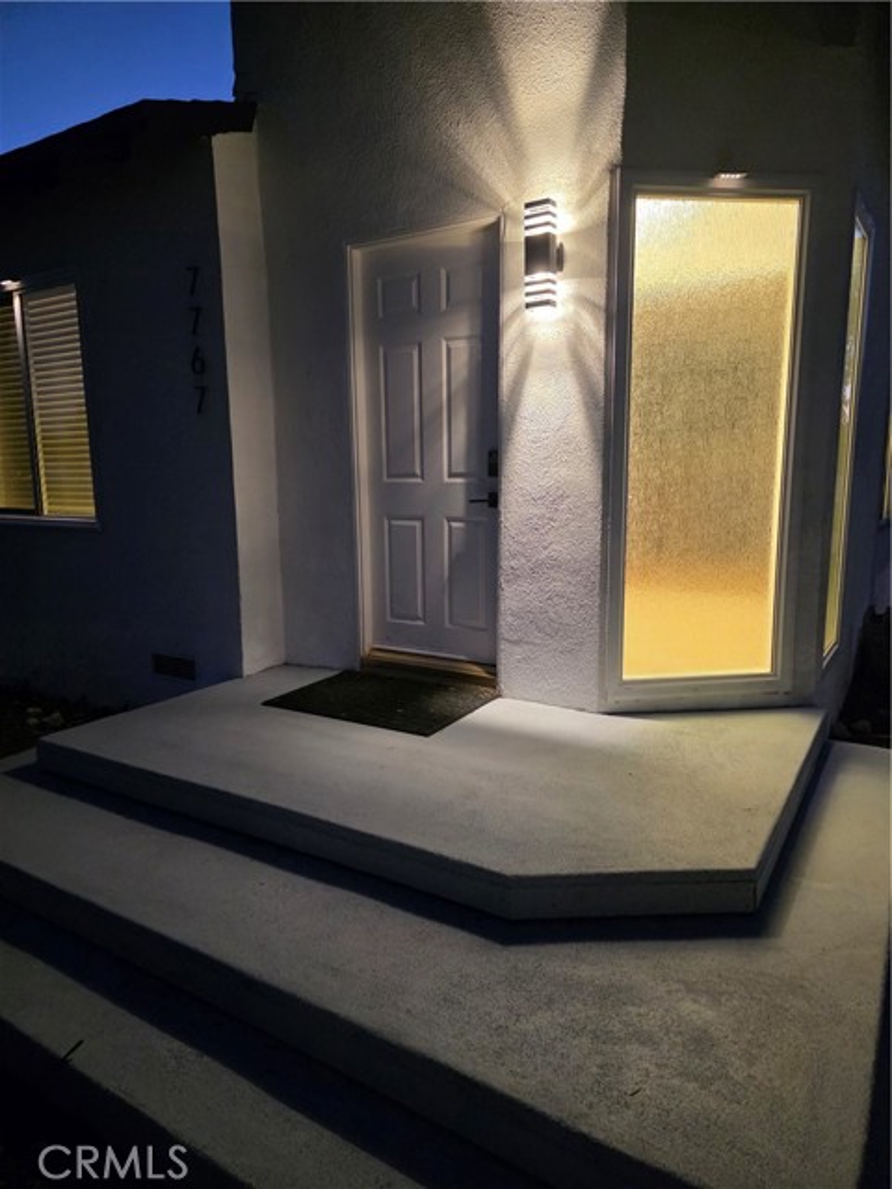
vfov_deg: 73.9
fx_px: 790
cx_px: 446
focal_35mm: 23
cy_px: 594
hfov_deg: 58.9
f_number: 1.7
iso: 1600
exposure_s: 1/120
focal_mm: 6.3
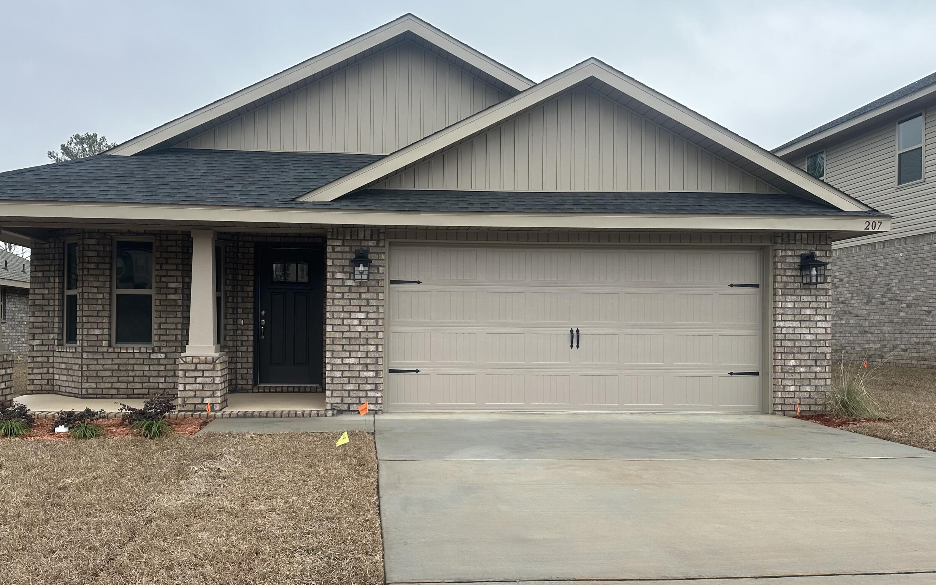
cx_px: 426
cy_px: 323
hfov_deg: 61.1
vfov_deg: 40.6
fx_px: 791
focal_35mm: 31
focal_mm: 6.86
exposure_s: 1/2469
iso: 80
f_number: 1.78
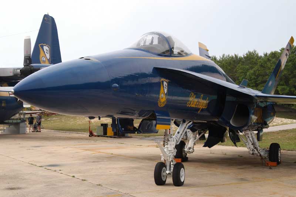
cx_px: 148
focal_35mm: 57
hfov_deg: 35.1
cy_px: 98
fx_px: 468
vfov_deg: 23.7
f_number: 8
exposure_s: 1/250
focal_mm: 38
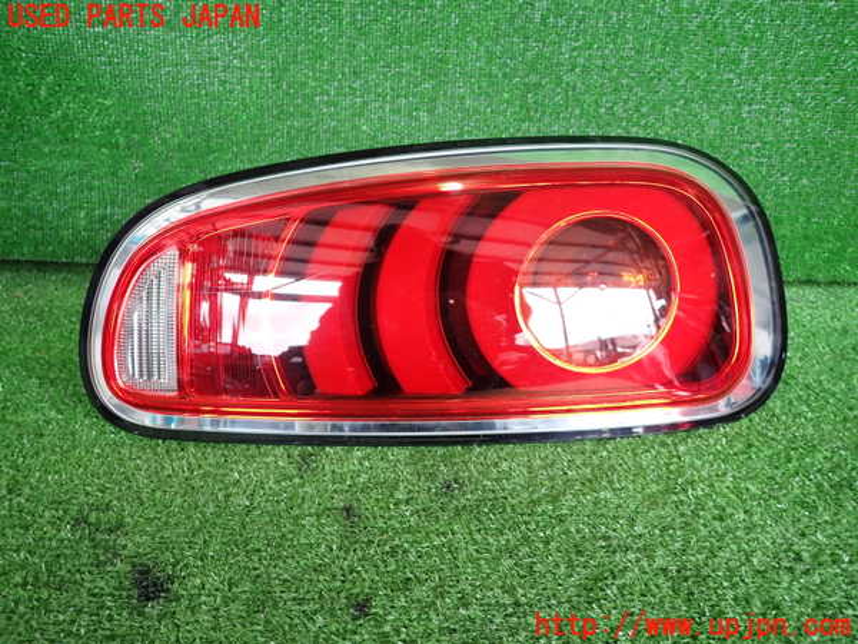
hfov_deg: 69.4
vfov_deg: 54.9
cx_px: 429
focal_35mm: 25
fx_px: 620
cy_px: 322
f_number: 2
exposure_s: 1/100
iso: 200
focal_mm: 4.5
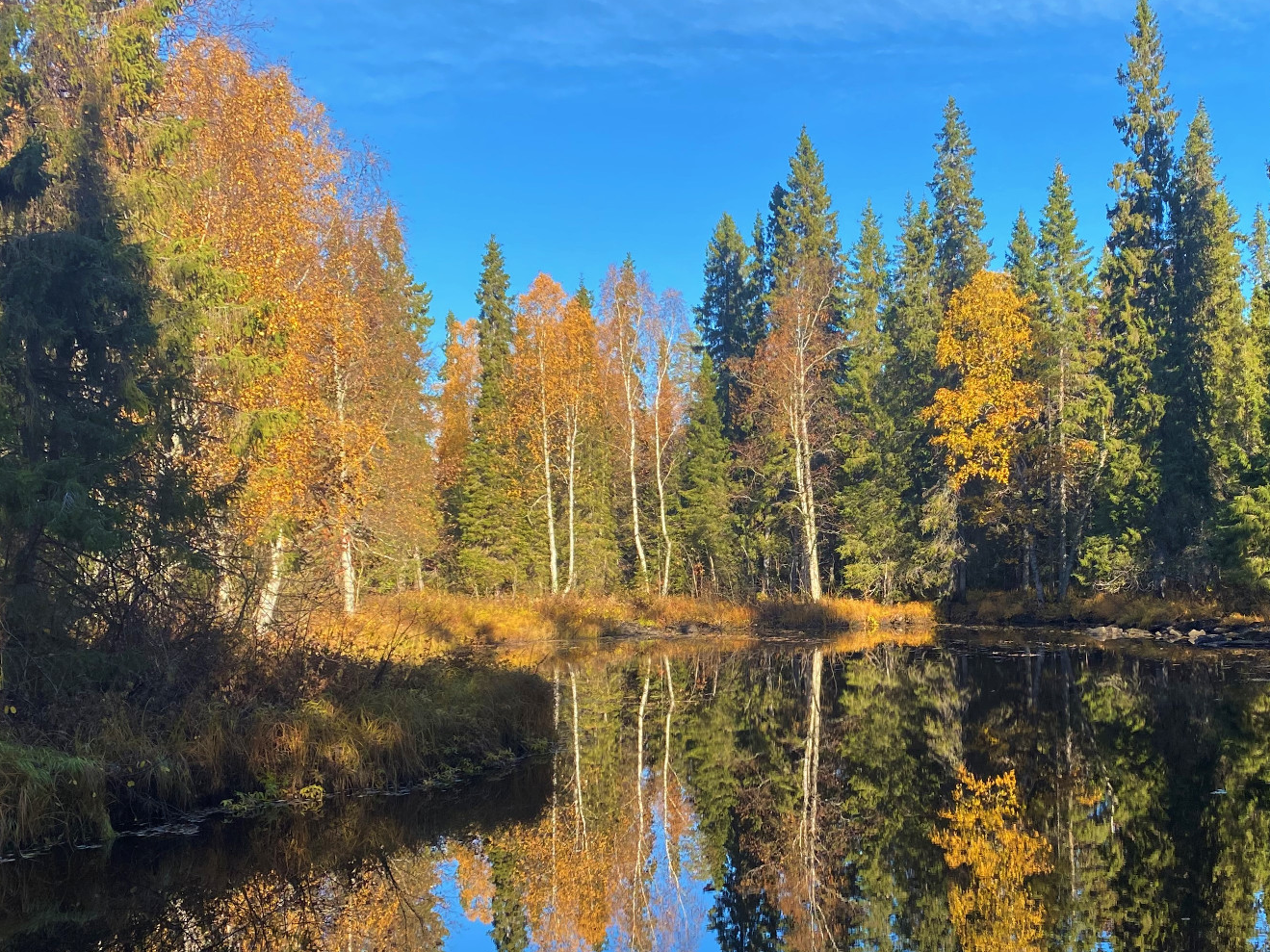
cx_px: 842
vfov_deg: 37.5
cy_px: 591
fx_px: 1394
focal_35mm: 38
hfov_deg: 48.2
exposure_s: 1/839
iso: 32
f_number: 1.8
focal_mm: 4.25
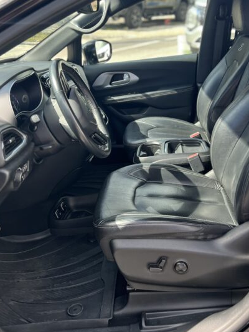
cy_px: 140
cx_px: 134
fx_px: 374
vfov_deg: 47.7
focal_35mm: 39
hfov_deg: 36.8
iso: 50
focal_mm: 5.7
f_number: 1.5
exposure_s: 1/513
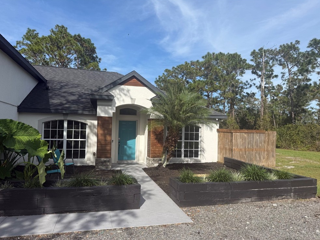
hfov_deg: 69.4
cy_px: 122
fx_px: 231
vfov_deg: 54.9
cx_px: 156
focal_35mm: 25
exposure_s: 1/3953
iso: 80
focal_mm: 6.76
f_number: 1.78
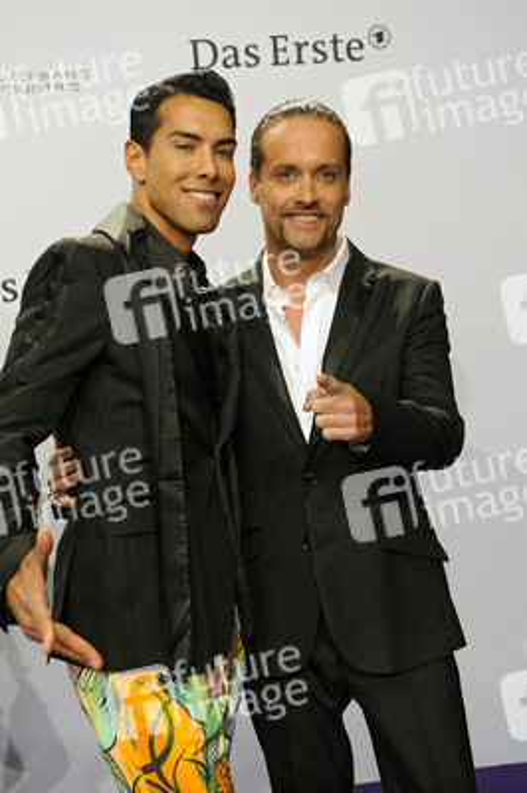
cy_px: 396
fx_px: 1364
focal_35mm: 62
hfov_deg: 21.9
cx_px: 264
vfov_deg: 32.4
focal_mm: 62
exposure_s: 1/250
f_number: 5.6
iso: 2000
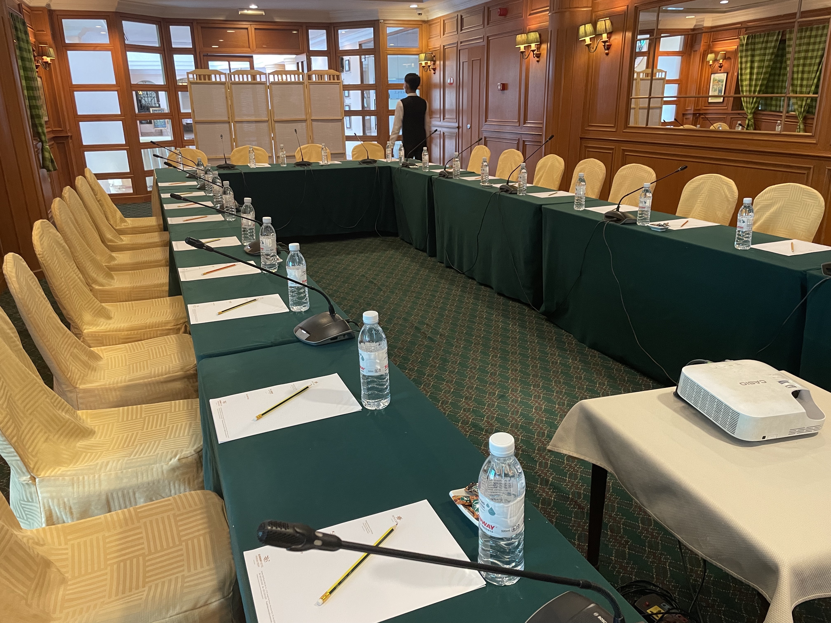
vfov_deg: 53.1
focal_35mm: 26
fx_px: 624
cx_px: 416
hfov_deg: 67.3
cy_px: 312
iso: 250
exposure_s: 1/50
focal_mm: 4.2
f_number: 1.6
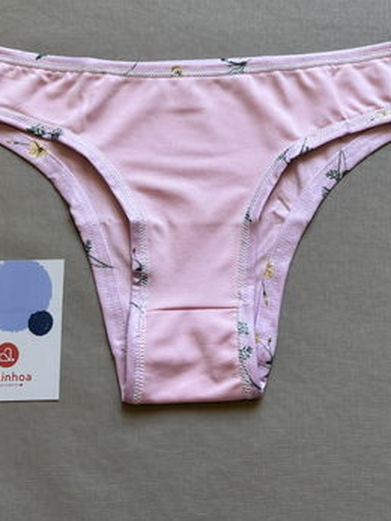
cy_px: 168
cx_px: 194
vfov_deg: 45.9
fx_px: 602
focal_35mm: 40
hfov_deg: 36.0
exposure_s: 1/121
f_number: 1.6
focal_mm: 5.96
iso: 50
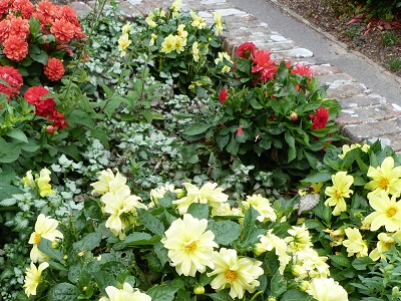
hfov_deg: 37.7
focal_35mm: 50
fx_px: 579
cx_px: 125
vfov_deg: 28.4
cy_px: 248
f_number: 4
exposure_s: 1/160
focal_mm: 4.5
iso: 80
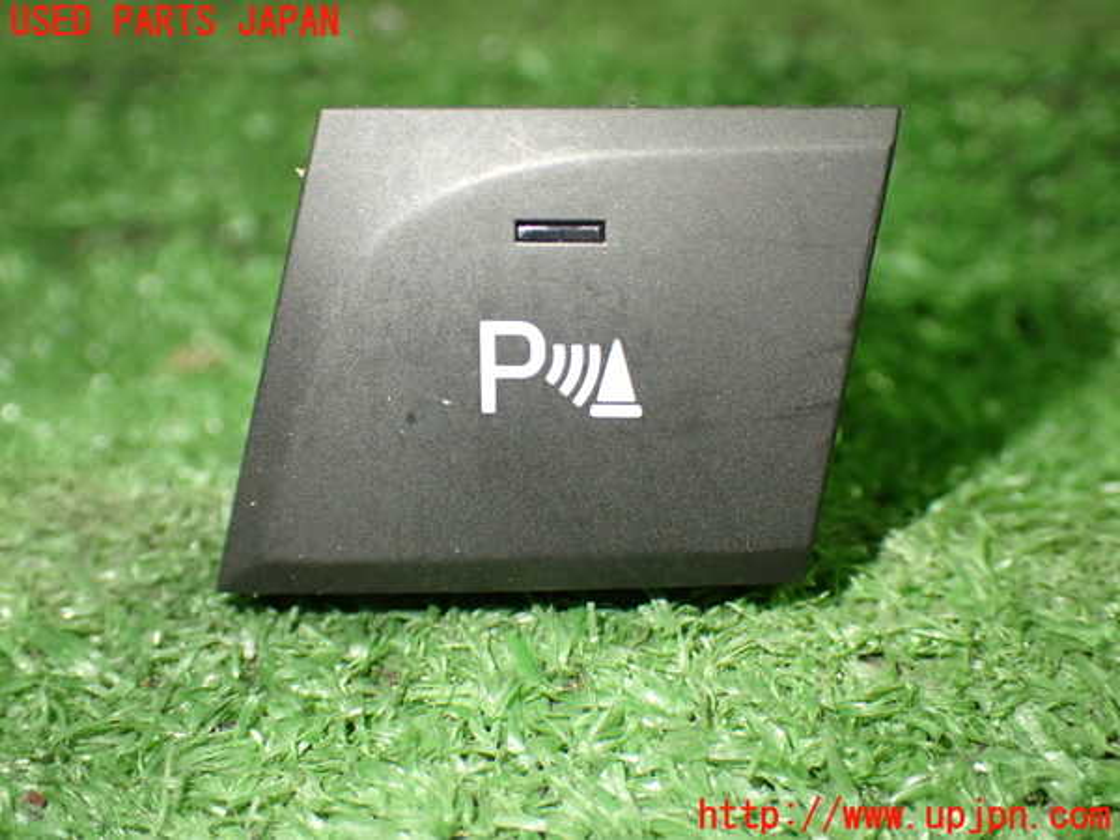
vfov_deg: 32.9
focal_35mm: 44
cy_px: 420
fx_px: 1424
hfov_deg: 42.9
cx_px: 560
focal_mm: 7.84
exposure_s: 1/60
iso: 800
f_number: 2.9
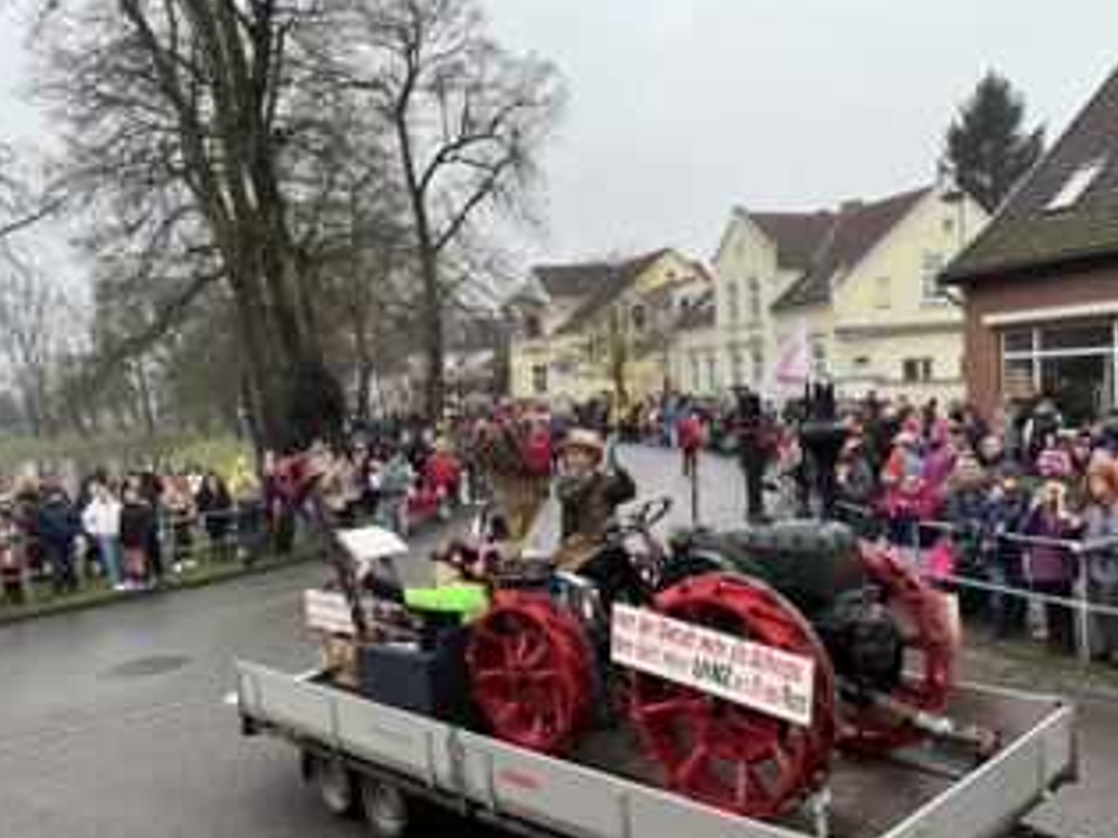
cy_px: 497
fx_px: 1065
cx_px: 635
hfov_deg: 55.2
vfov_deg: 42.7
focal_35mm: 33
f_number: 1.6
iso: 100
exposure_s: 1/121
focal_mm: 5.1
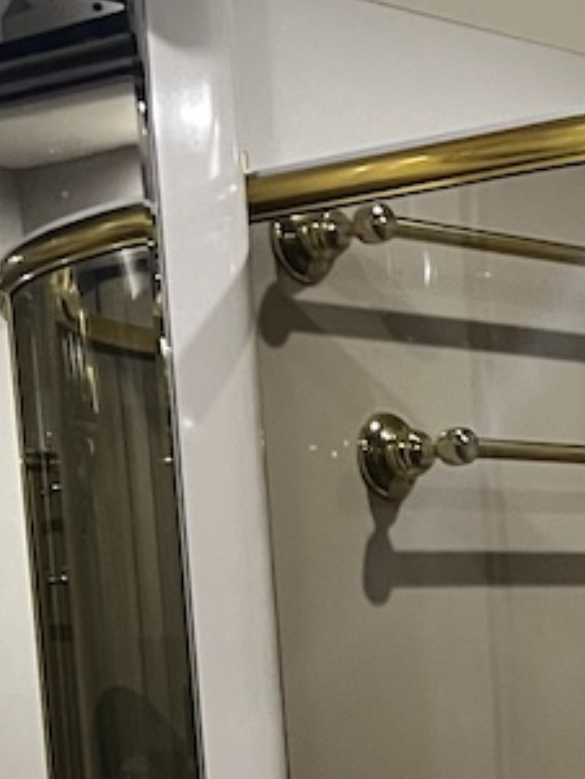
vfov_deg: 15.8
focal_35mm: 115
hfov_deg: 12.5
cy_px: 1135
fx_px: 2589
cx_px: 743
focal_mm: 5.1
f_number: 1.6
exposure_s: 1/57
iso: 500
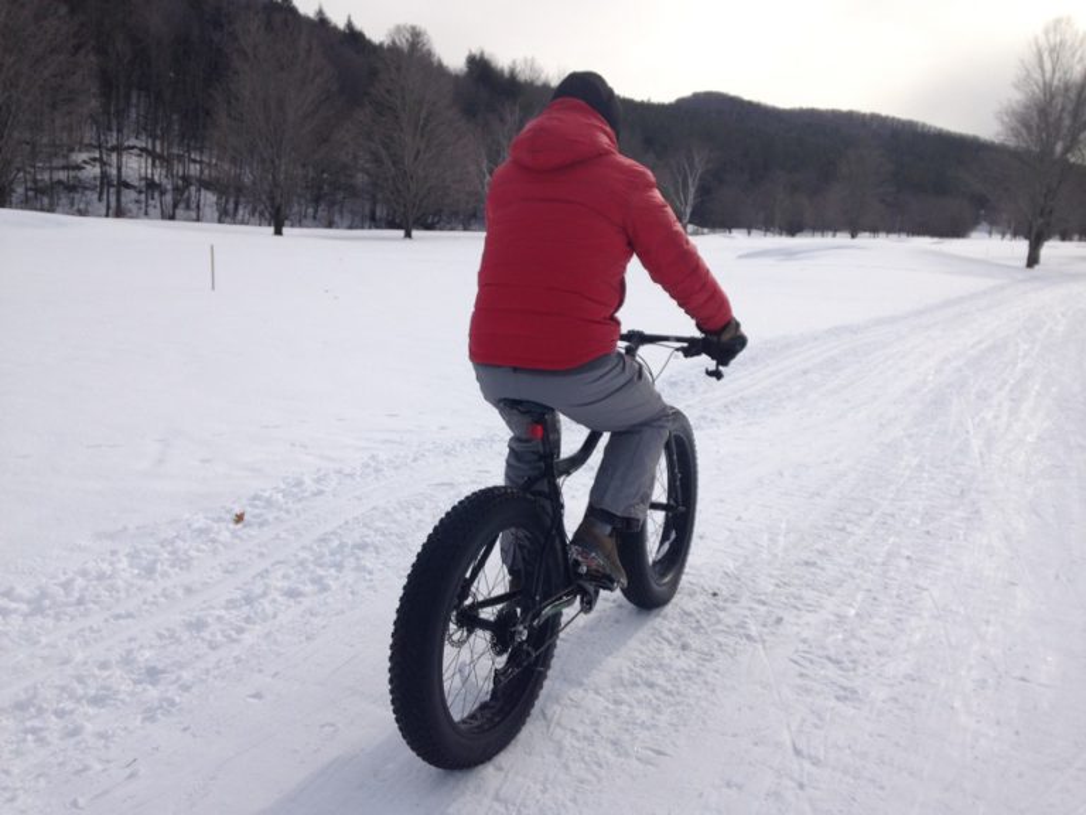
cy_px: 408
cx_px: 543
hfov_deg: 55.4
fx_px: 1035
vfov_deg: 42.9
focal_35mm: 33
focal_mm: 4.12
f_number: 2.4
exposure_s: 1/1938
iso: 50
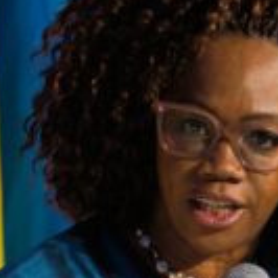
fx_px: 6533
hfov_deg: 2.4
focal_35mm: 719
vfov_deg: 2.4
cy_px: 335
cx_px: -192
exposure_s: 1/200
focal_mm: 110
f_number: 4
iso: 1600
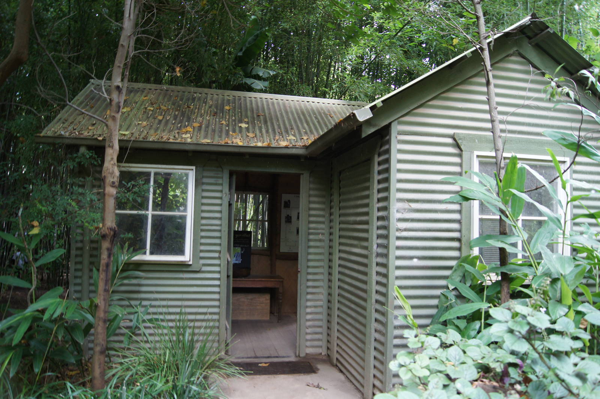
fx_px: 450
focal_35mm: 27
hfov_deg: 67.4
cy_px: 200
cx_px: 300
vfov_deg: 47.9
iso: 500
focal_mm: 18
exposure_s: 1/30
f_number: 3.5
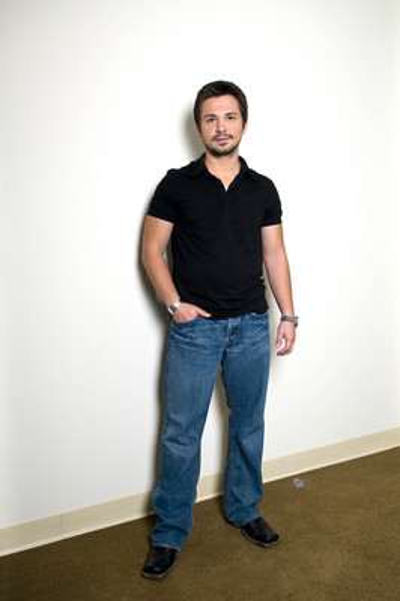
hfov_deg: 43.5
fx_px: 501
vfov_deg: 62.0
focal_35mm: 30
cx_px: 200
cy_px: 300
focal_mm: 20
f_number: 5
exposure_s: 1/100
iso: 100
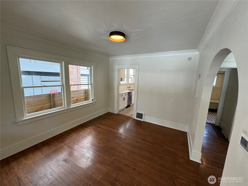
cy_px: 93
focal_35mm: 14
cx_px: 124
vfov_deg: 85.7
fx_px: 100
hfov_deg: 102.1
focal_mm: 2.22
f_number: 2.2
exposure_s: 1/120
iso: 100
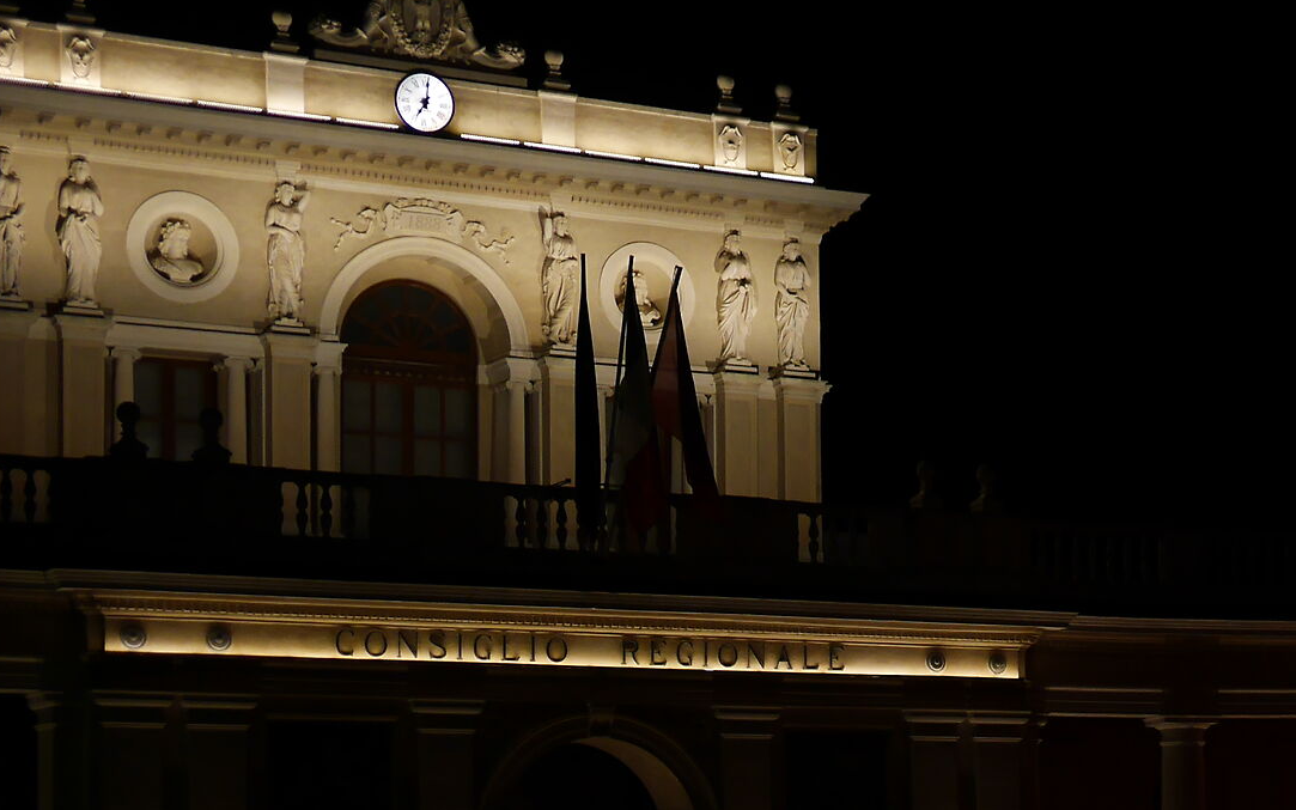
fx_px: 3320
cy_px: 744
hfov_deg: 21.2
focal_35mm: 94
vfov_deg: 13.8
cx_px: 1327
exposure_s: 1/200
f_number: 1.7
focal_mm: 20
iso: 500
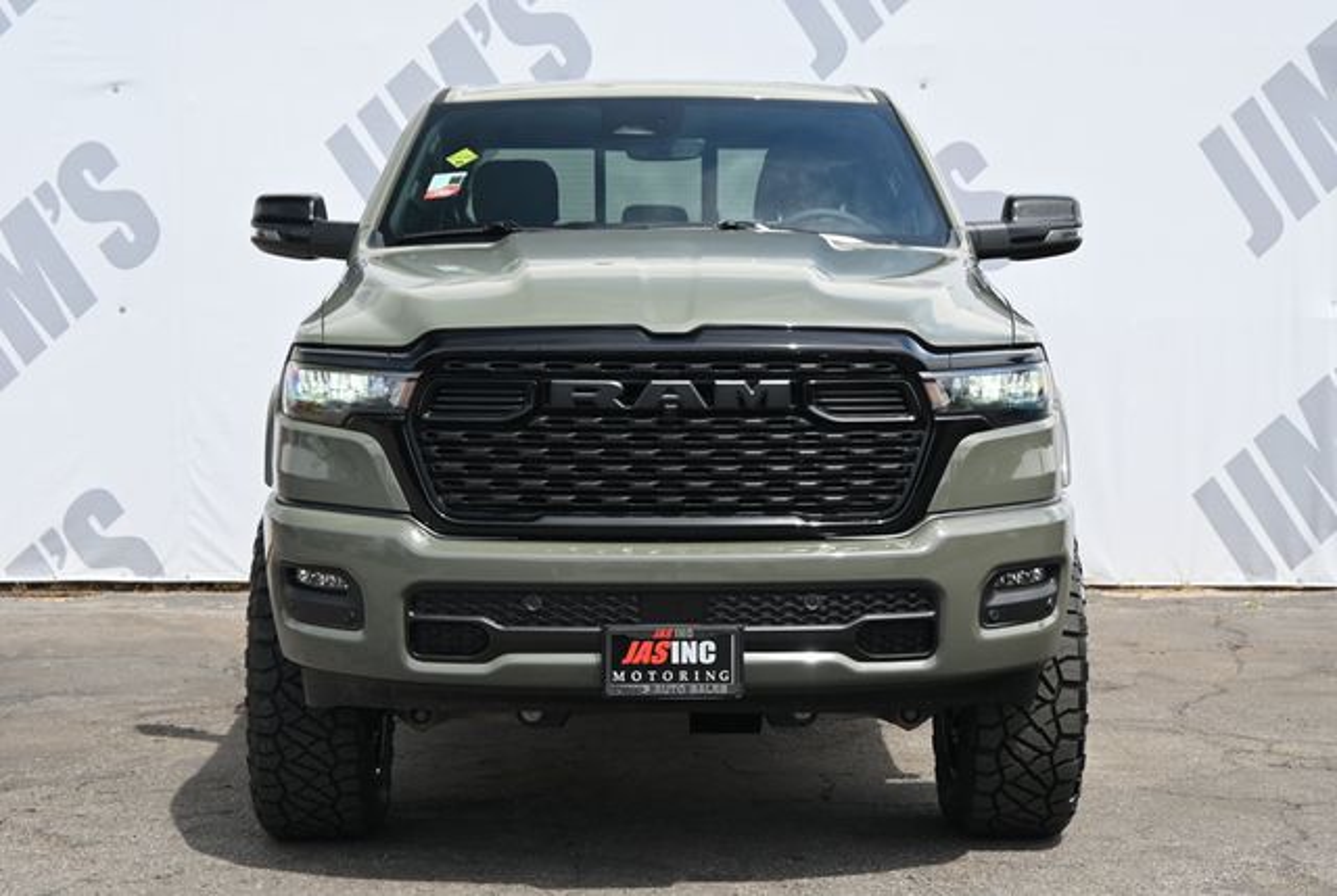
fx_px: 2623
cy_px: 448
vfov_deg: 19.4
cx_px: 668
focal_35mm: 70
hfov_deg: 28.6
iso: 200
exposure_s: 1/250
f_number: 6
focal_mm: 47
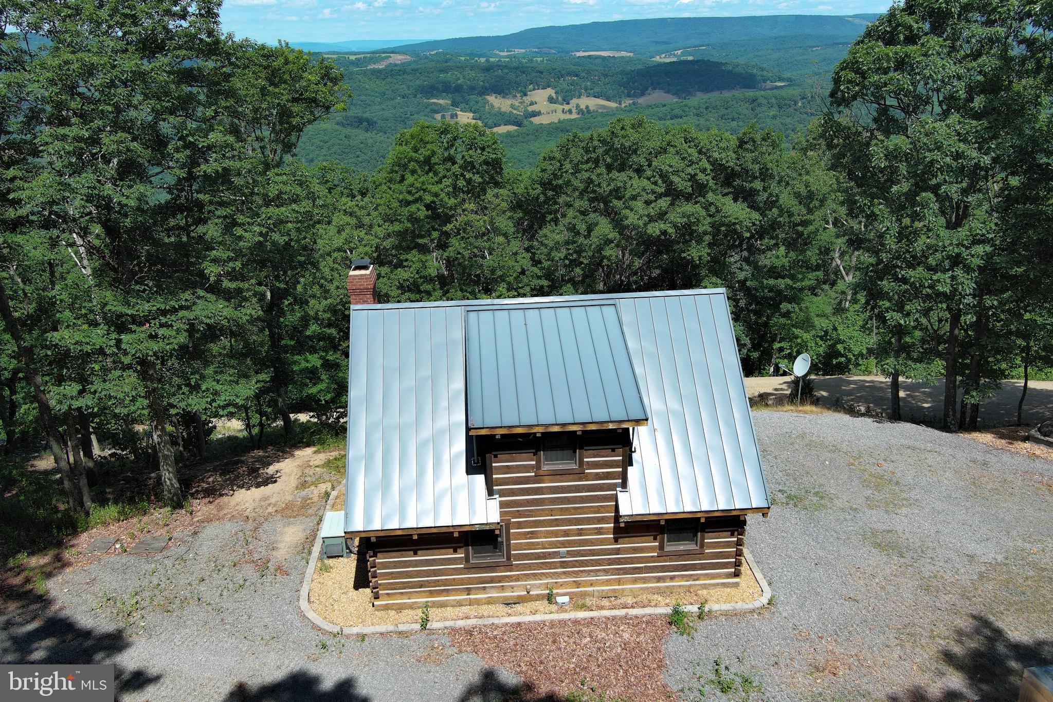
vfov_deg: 45.0
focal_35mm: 29
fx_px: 848
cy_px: 351
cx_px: 526
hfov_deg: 63.7
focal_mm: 10.57
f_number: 2.8
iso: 100
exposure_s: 1/1101
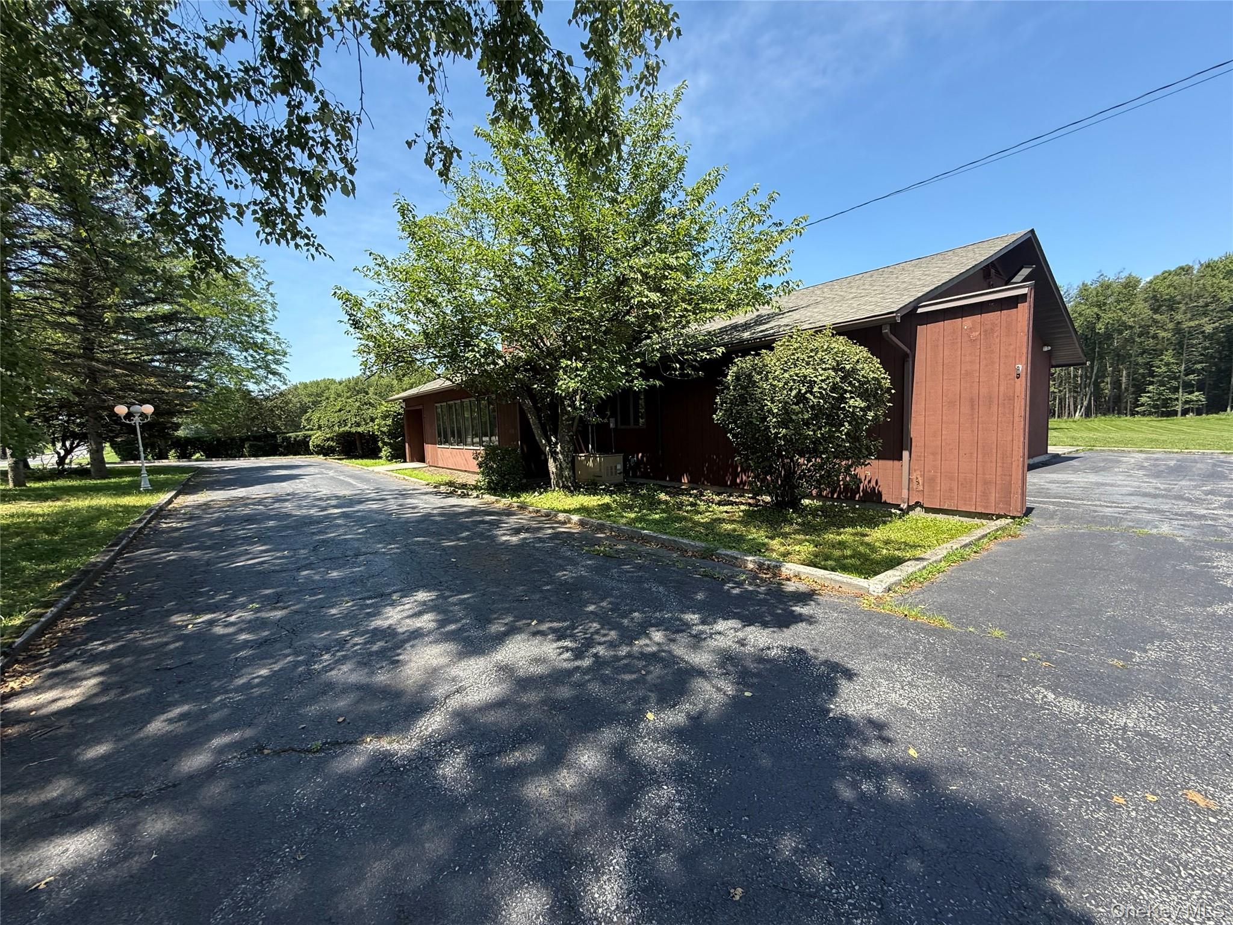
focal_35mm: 14
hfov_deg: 102.1
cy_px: 462
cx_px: 616
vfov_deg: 85.7
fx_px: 499
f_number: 2.2
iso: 64
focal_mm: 2.22
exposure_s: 1/625
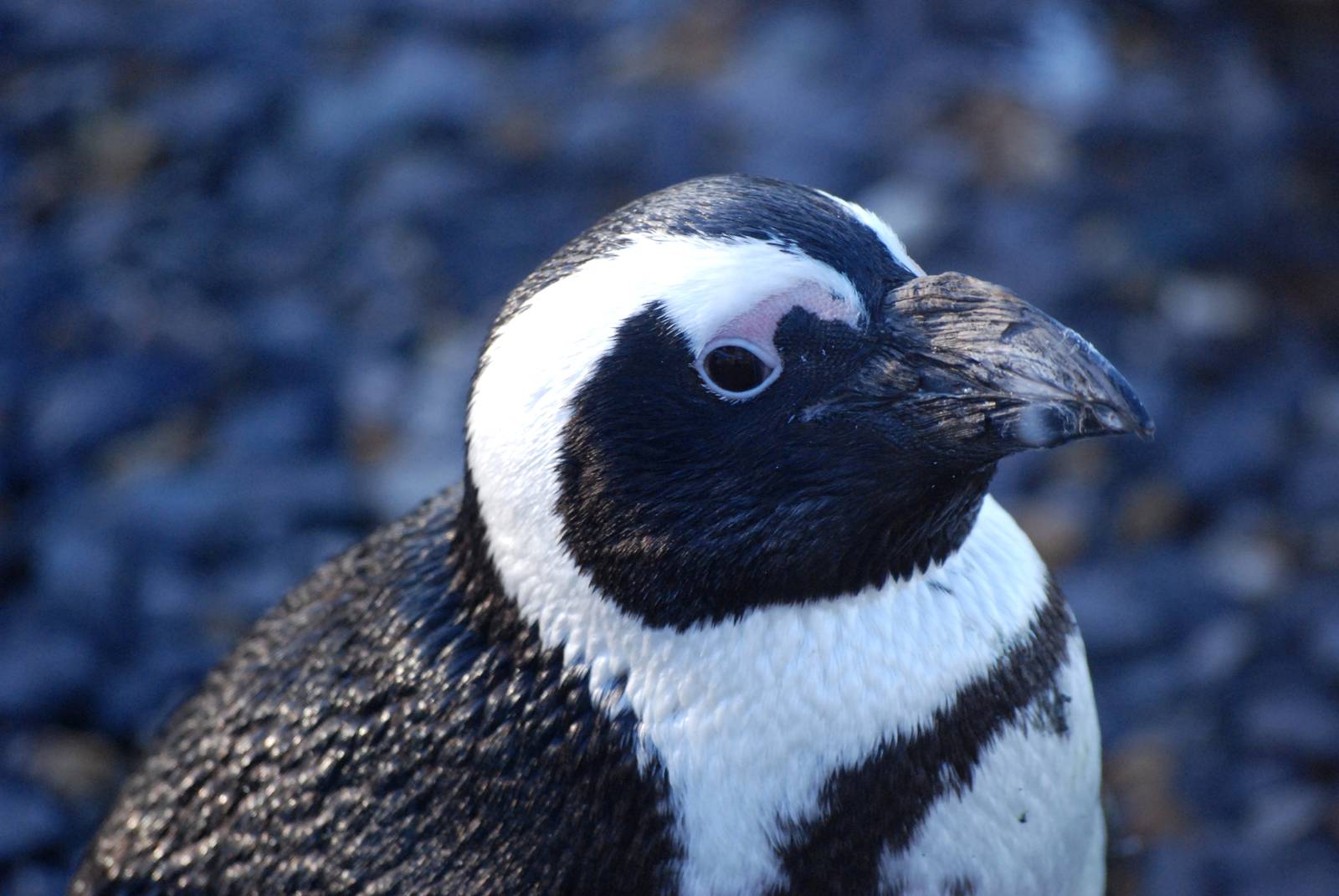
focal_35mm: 360
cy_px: 448
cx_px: 670
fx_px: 13406
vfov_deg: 3.8
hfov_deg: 5.7
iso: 1000
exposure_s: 1/500
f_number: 5.3
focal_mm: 240
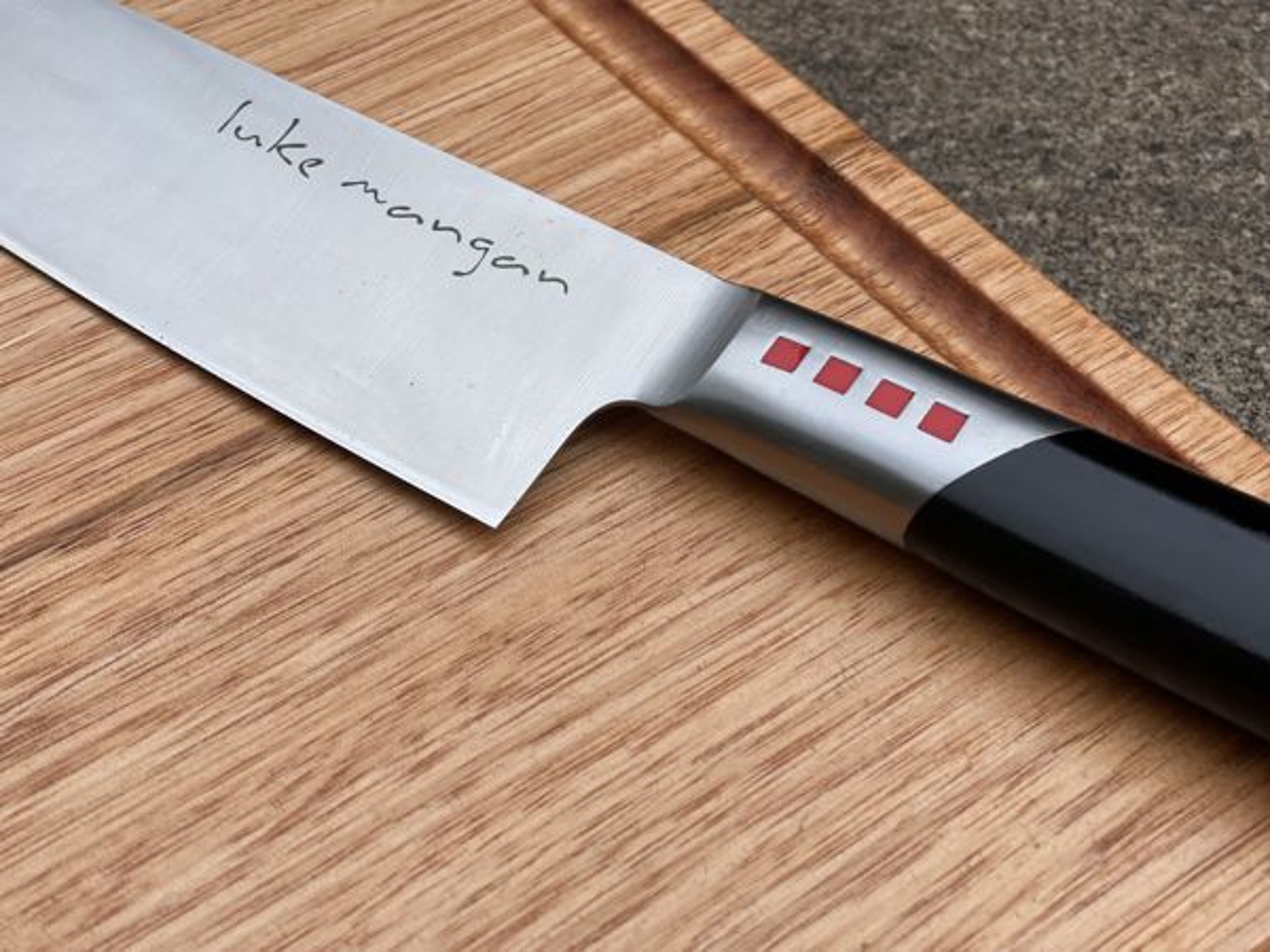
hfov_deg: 30.3
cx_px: 635
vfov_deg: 22.9
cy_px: 476
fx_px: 2348
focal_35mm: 64
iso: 25
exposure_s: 1/265
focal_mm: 7.5
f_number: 2.2
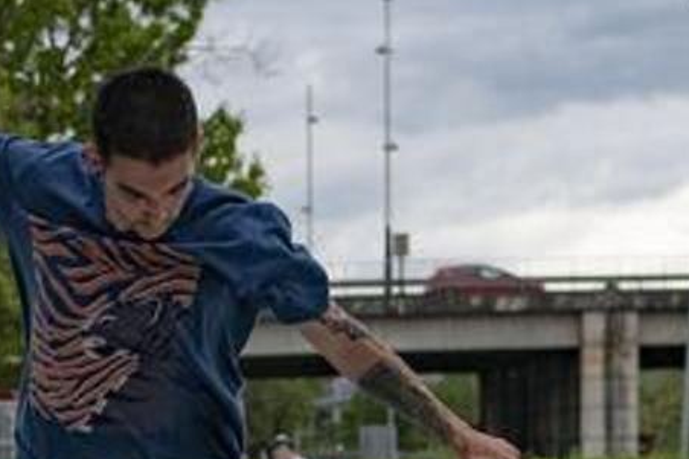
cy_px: 630
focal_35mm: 124
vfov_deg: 10.7
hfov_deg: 16.4
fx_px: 2372
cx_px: 107
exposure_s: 1/1000
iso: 250
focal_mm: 35
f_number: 2.5
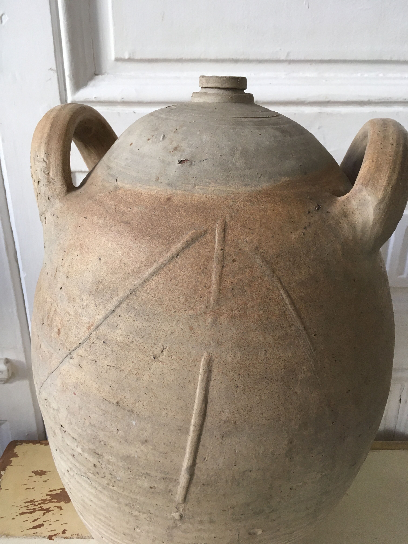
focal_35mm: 29
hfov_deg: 48.2
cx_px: 204
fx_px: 456
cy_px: 272
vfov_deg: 61.7
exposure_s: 1/33
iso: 50
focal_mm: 4.15
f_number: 2.2
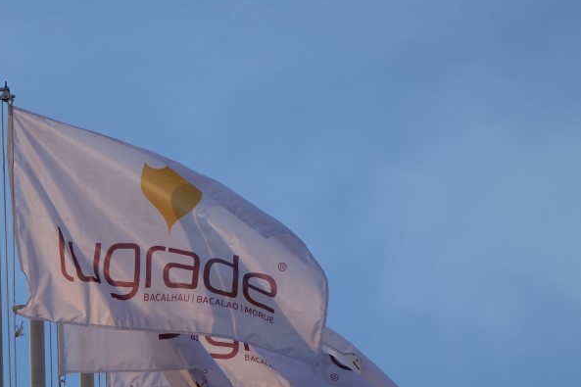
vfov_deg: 4.2
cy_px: 243
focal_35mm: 328
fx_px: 5292
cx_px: 233
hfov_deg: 6.3
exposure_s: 1/800
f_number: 5.6
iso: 100
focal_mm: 73.19
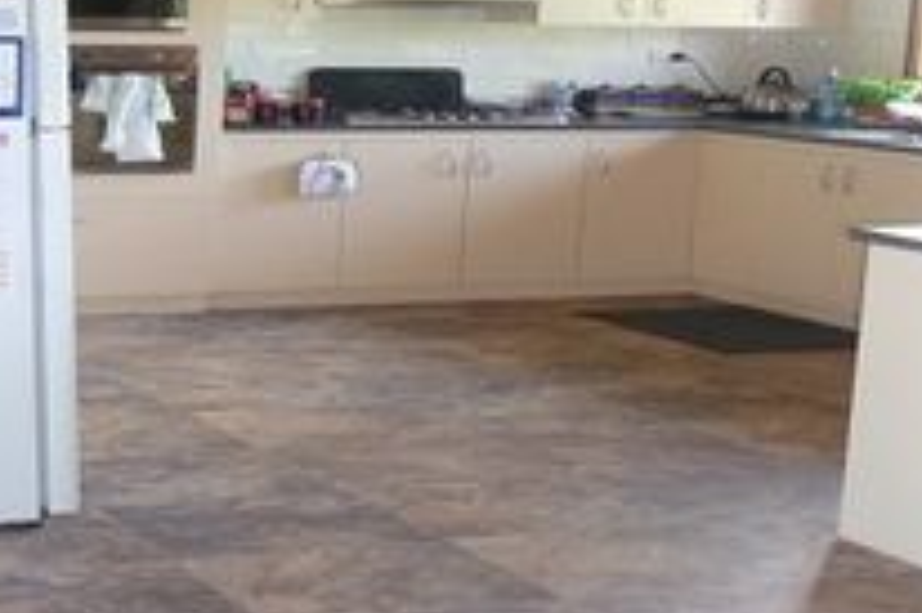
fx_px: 1868
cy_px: 132
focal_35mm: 73
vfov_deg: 18.5
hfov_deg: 27.7
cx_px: 528
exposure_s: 1/30
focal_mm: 5.3
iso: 320
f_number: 3.5
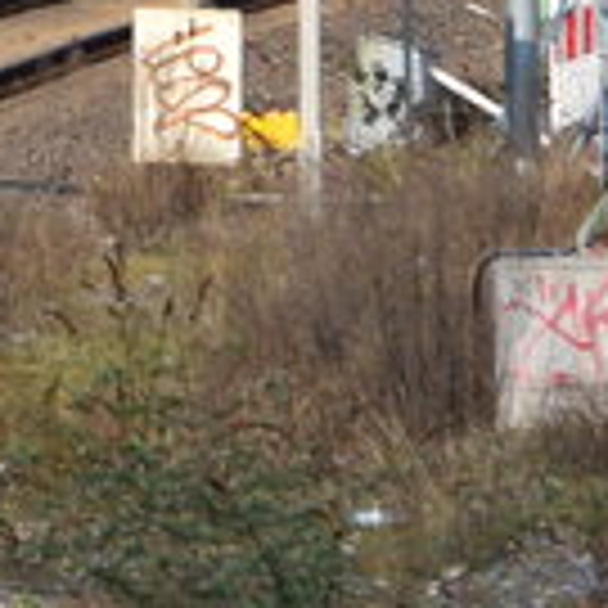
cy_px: -761
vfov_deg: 1.5
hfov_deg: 1.5
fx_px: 23623
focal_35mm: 1189
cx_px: -1477
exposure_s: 1/640
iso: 200
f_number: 8
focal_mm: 105
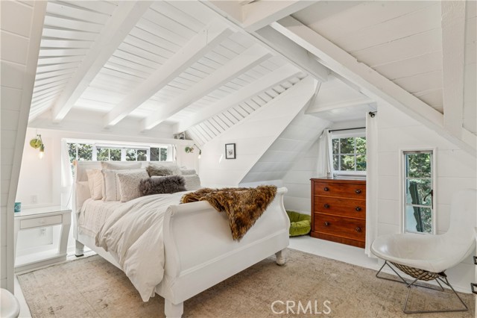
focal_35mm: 18
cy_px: 159
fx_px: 237
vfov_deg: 67.6
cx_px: 238
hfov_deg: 90.4
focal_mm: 17.9
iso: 100
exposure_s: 1/1.67
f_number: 13
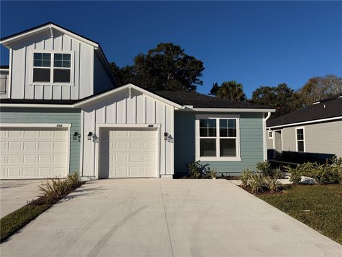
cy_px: 128
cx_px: 171
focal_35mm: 24
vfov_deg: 56.8
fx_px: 237
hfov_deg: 71.6
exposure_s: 1/11905
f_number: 1.78
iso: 80
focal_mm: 6.76
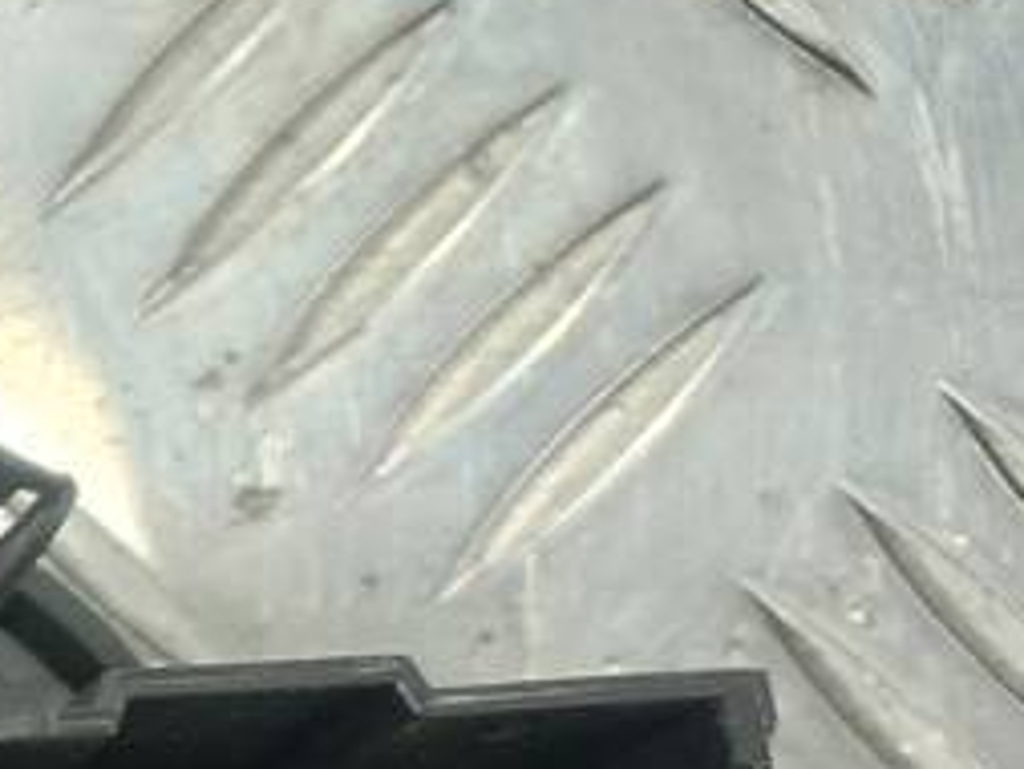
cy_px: 979
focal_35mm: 101
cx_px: -838
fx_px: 2989
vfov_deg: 14.1
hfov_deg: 16.3
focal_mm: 4.6
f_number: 1.8
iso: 100
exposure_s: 1/50
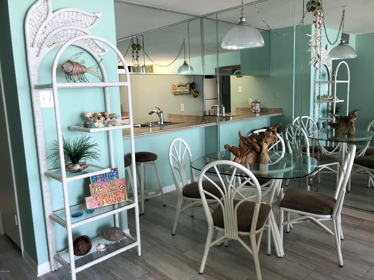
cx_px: 187
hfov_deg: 63.4
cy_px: 140
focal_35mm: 28
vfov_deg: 49.7
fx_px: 303
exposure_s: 1/65
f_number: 1.8
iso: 20
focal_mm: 3.99
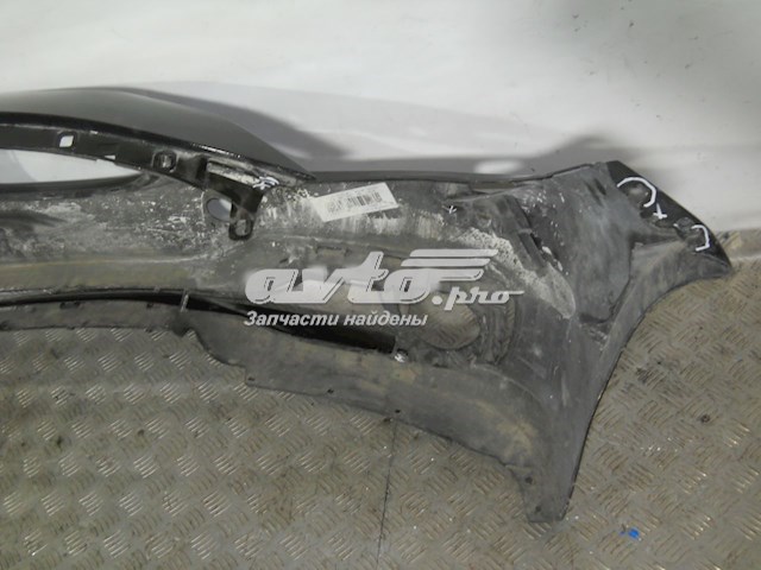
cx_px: 380
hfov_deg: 45.8
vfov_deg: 35.1
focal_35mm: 41
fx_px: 901
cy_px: 285
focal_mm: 6.72
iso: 160
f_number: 3.1
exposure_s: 1/30
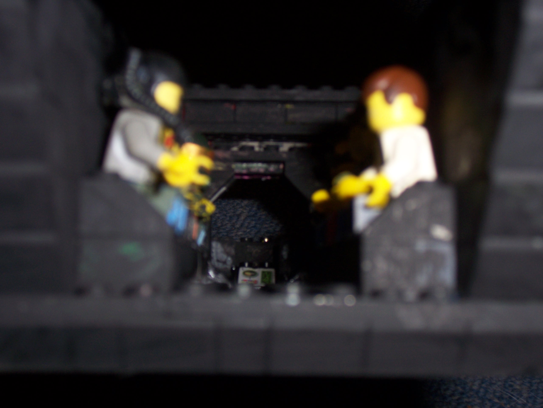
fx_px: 831
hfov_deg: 36.2
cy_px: 204
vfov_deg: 27.5
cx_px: 272
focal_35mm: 53
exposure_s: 1/60
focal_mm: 8.6
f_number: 3.4
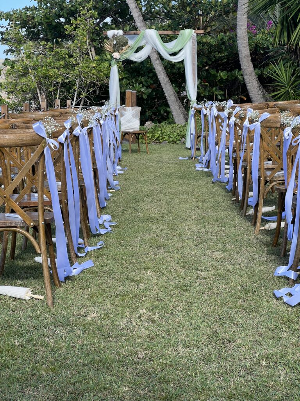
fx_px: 890
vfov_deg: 25.3
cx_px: 150
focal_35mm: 77
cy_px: 200
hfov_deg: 19.1
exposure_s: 1/254
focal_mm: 9
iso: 32
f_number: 2.8
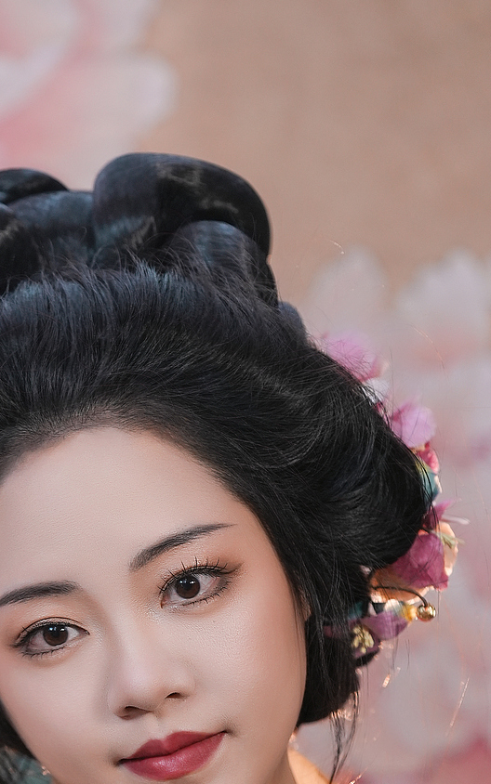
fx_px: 4215
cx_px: -7
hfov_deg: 6.6
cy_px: 820
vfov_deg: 10.5
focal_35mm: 197
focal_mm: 85
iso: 640
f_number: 2.8
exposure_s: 1/125
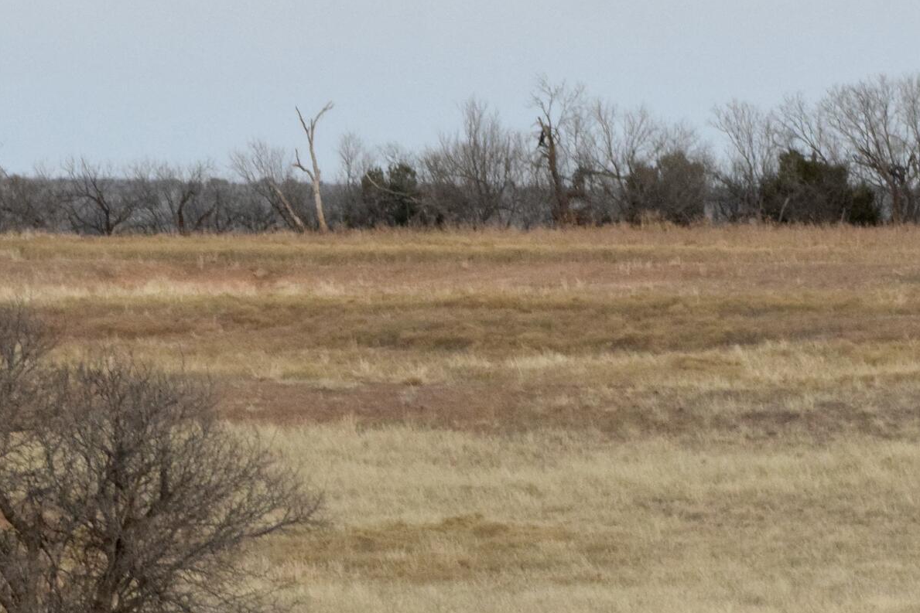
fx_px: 19347
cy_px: 586
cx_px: 539
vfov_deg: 1.8
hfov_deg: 2.7
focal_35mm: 757
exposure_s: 1/500
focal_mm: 200
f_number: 5.6
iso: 2500
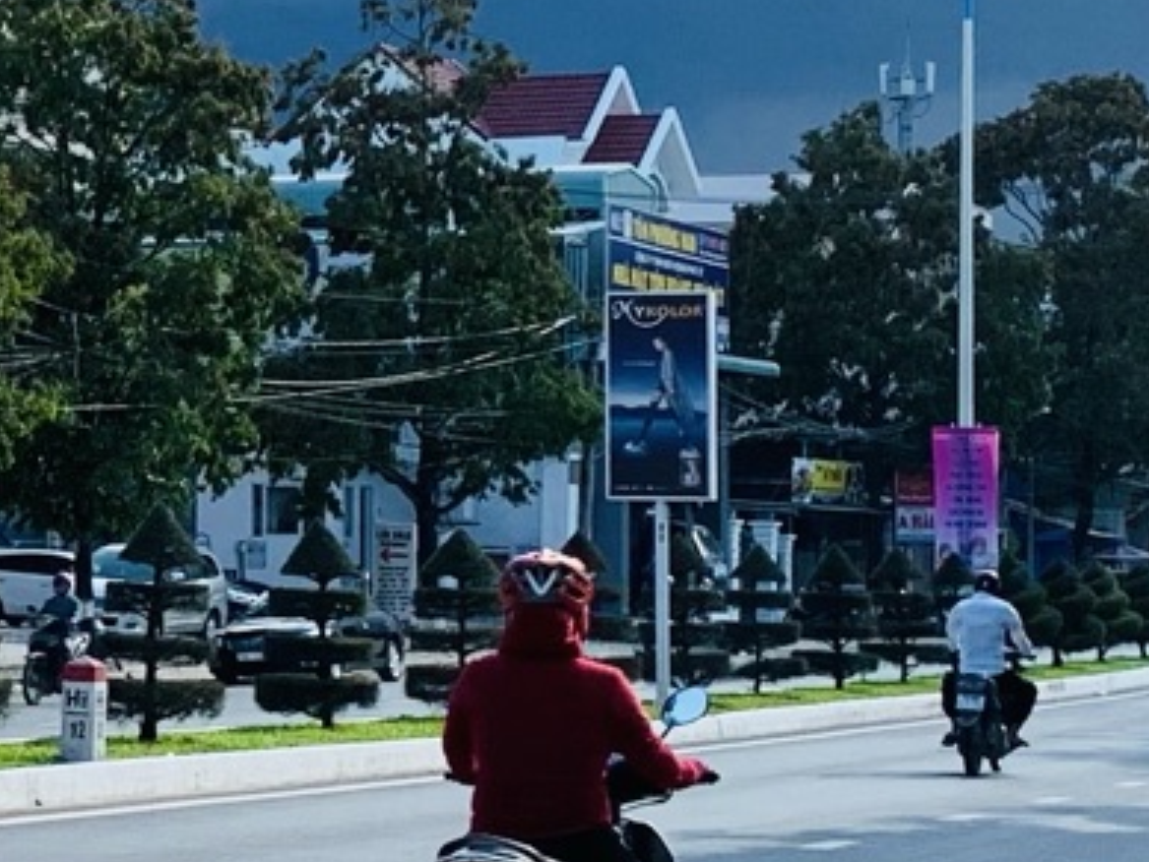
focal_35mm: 137
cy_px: 295
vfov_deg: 10.8
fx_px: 4549
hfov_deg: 13.7
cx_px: -493
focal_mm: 4.25
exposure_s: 1/981
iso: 25
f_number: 1.8
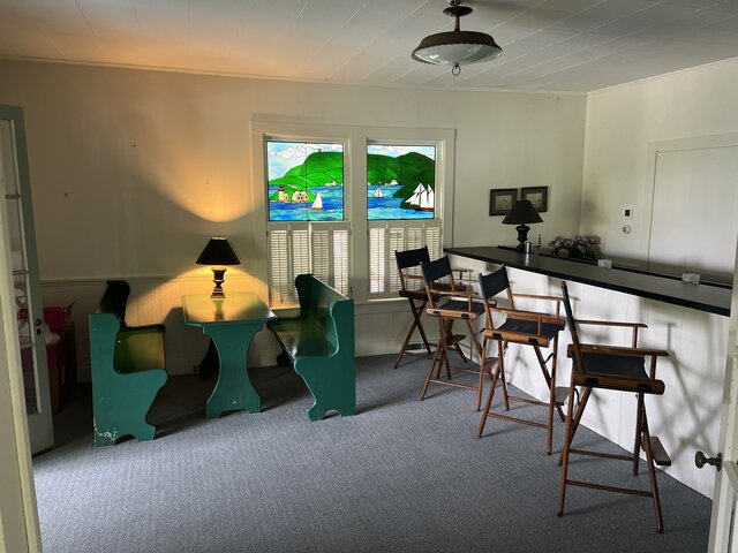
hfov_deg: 67.3
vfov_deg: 53.1
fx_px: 554
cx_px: 369
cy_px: 276
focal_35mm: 26
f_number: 1.5
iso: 200
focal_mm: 5.7
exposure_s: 1/60
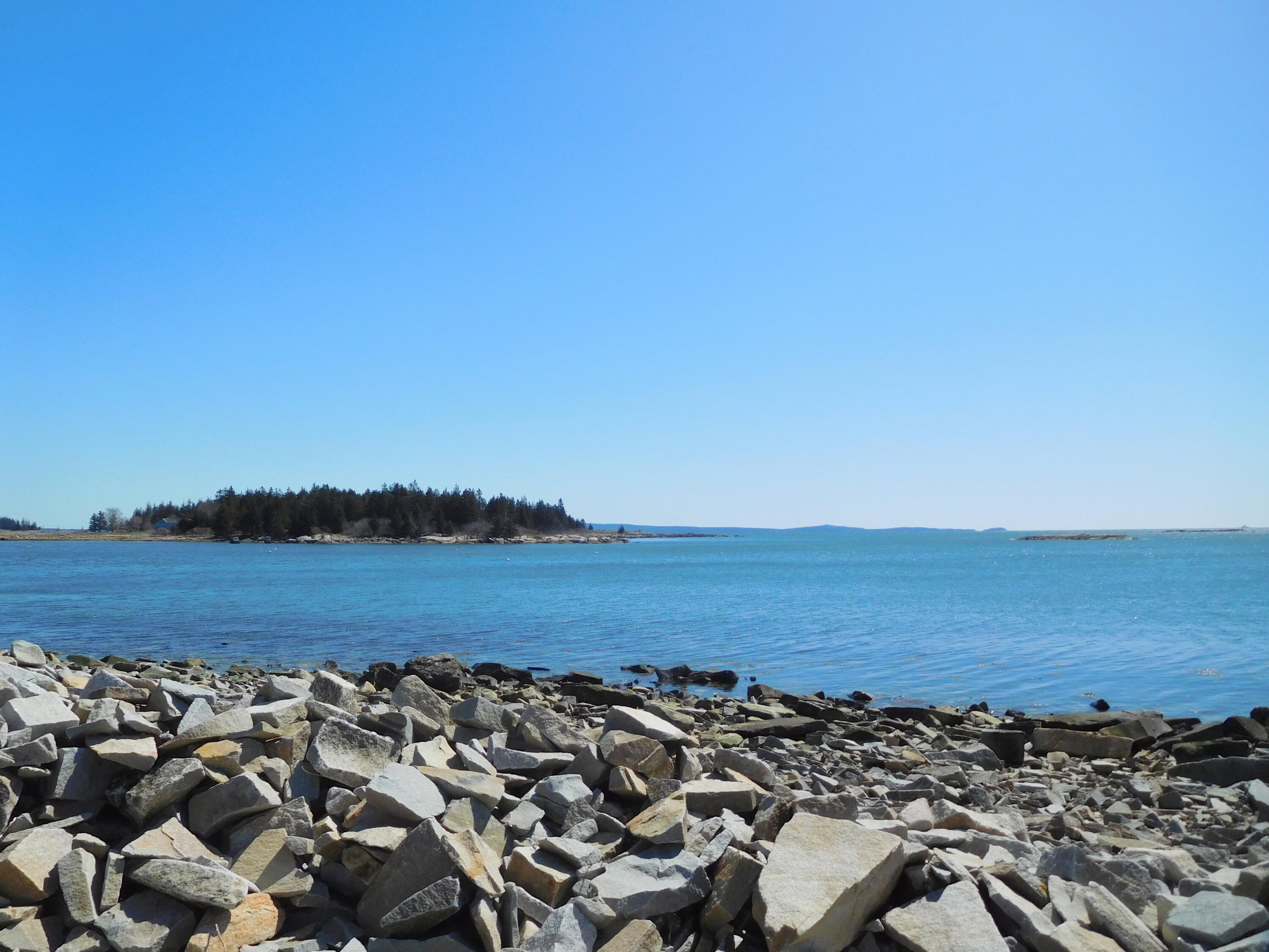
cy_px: 476
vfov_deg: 54.9
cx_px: 634
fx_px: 916
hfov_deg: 69.4
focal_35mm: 25
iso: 125
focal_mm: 4.5
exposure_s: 1/640
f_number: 6.8
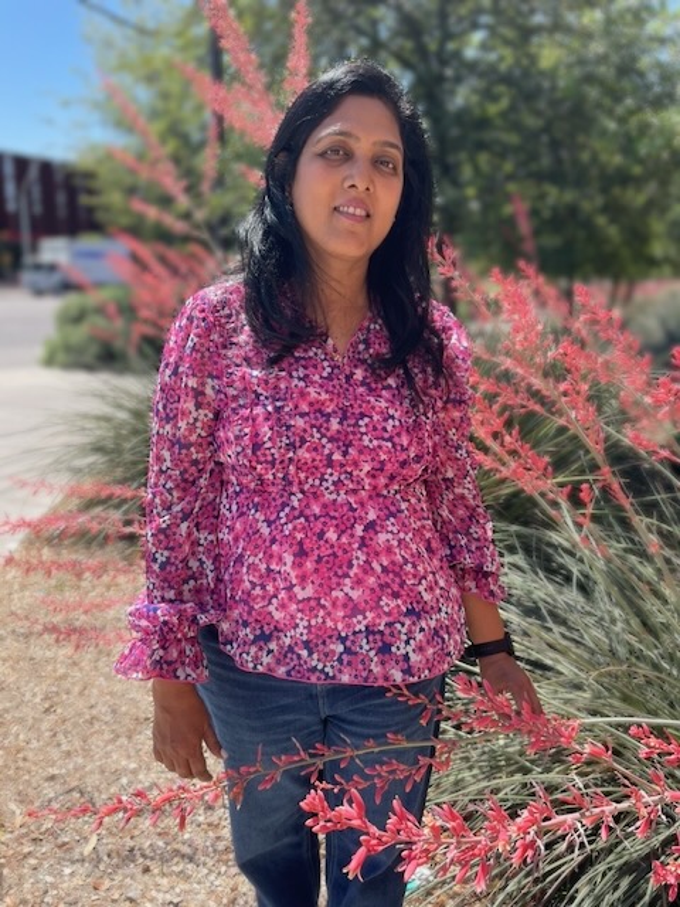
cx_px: 340
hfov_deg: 53.1
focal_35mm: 26
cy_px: 454
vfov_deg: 67.3
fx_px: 681
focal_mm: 4.2
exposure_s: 1/1221
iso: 50
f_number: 1.6
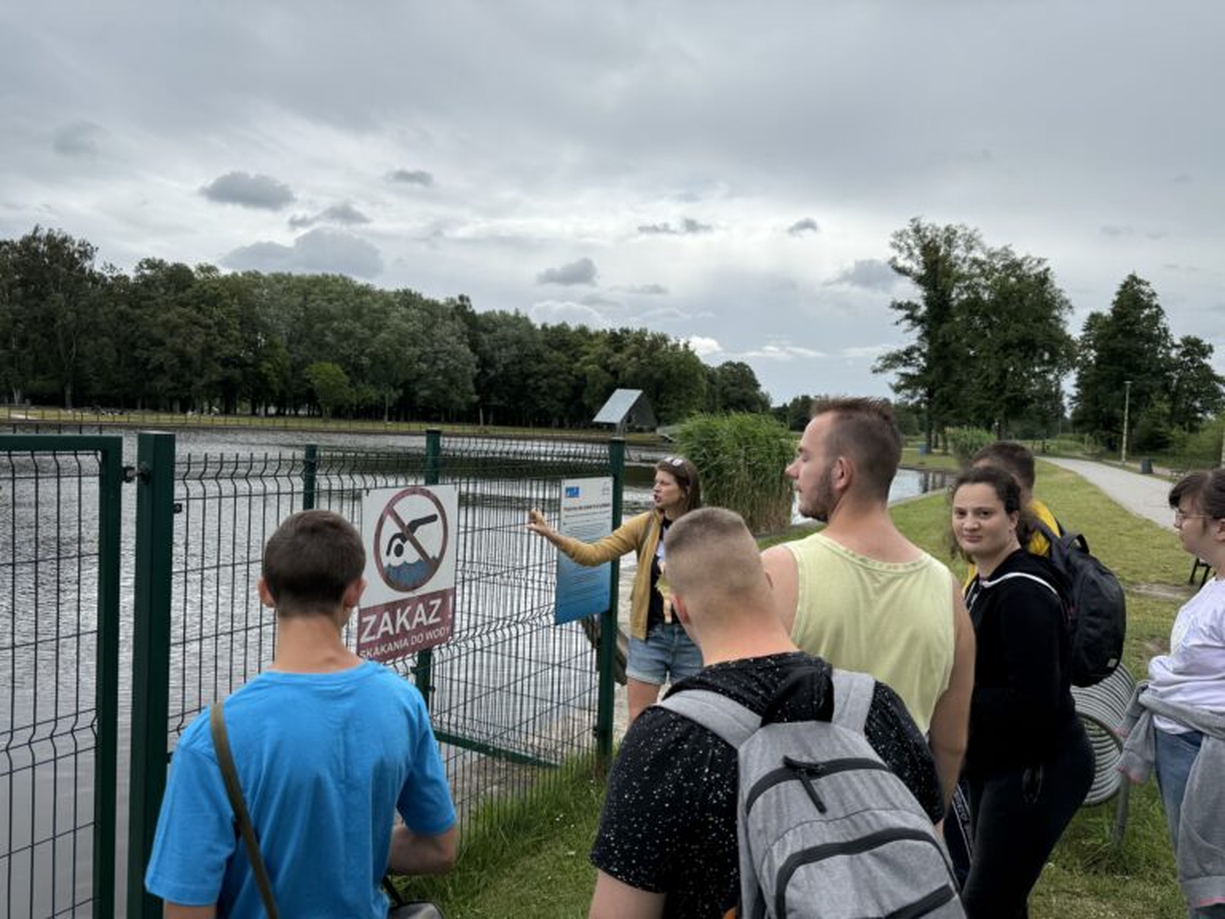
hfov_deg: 71.6
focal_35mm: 24
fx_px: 849
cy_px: 460
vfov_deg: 56.8
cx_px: 612
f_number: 1.78
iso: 100
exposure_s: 1/5319
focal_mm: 6.76
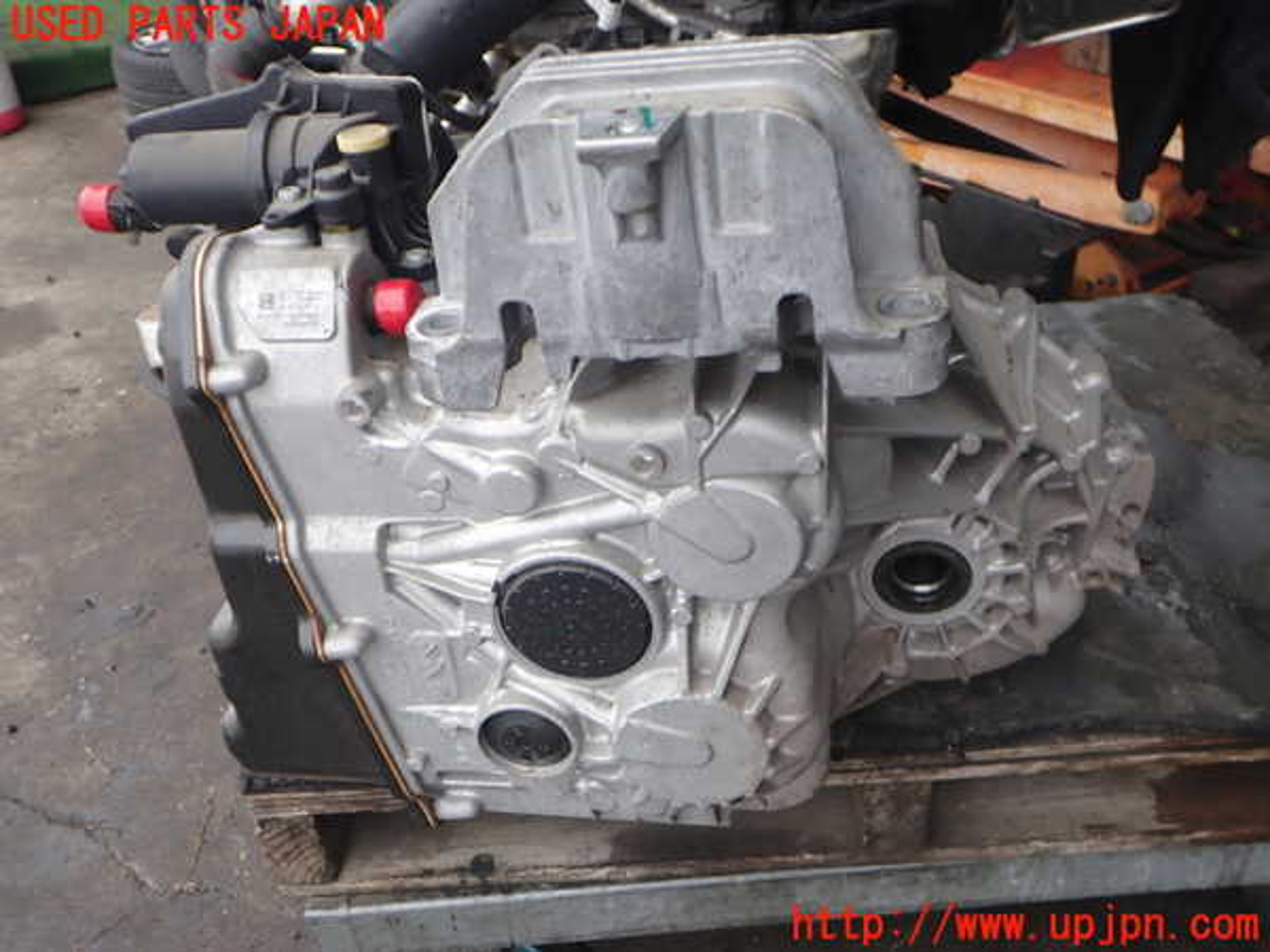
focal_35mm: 30
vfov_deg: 46.8
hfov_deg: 60.0
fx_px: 1101
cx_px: 635
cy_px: 476
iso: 125
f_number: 2.3
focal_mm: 5.4
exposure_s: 1/60
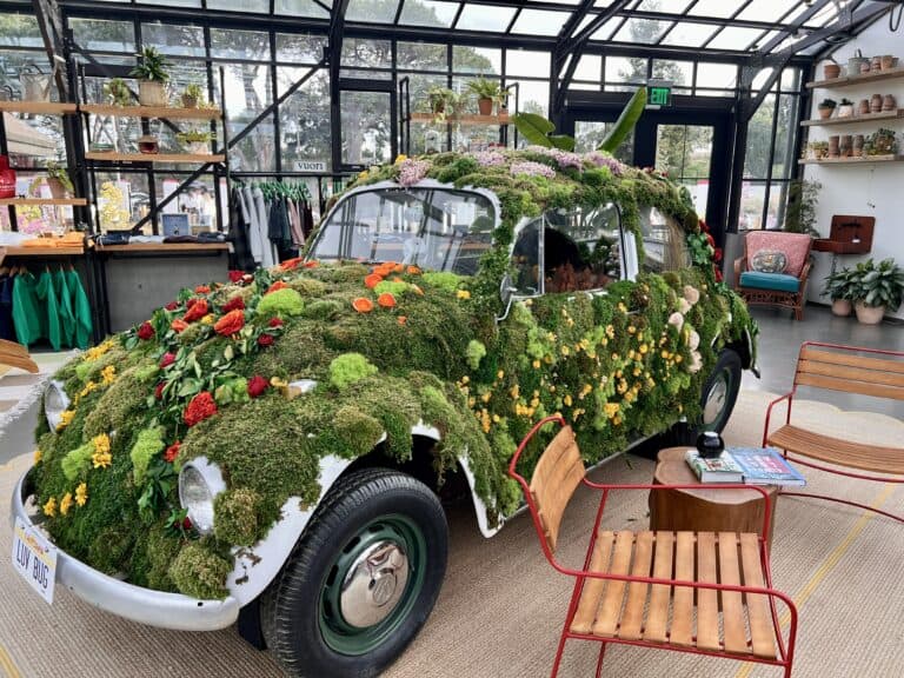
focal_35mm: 26
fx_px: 679
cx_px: 452
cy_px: 339
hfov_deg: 67.3
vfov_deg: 53.1
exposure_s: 1/193
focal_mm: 5.7
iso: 40
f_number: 1.5
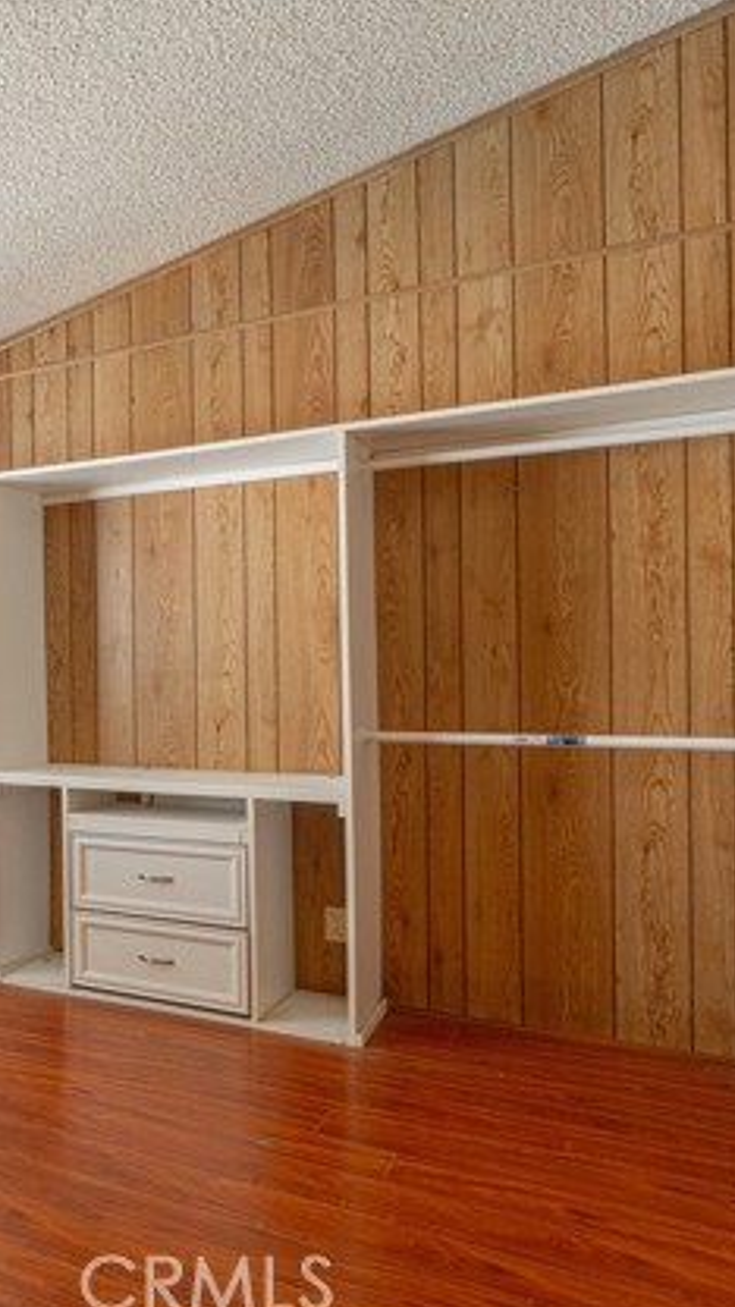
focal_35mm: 29
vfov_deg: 66.1
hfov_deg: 35.1
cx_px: -53
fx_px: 1005
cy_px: 660
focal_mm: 12
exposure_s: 1/2.5
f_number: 7.1
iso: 100
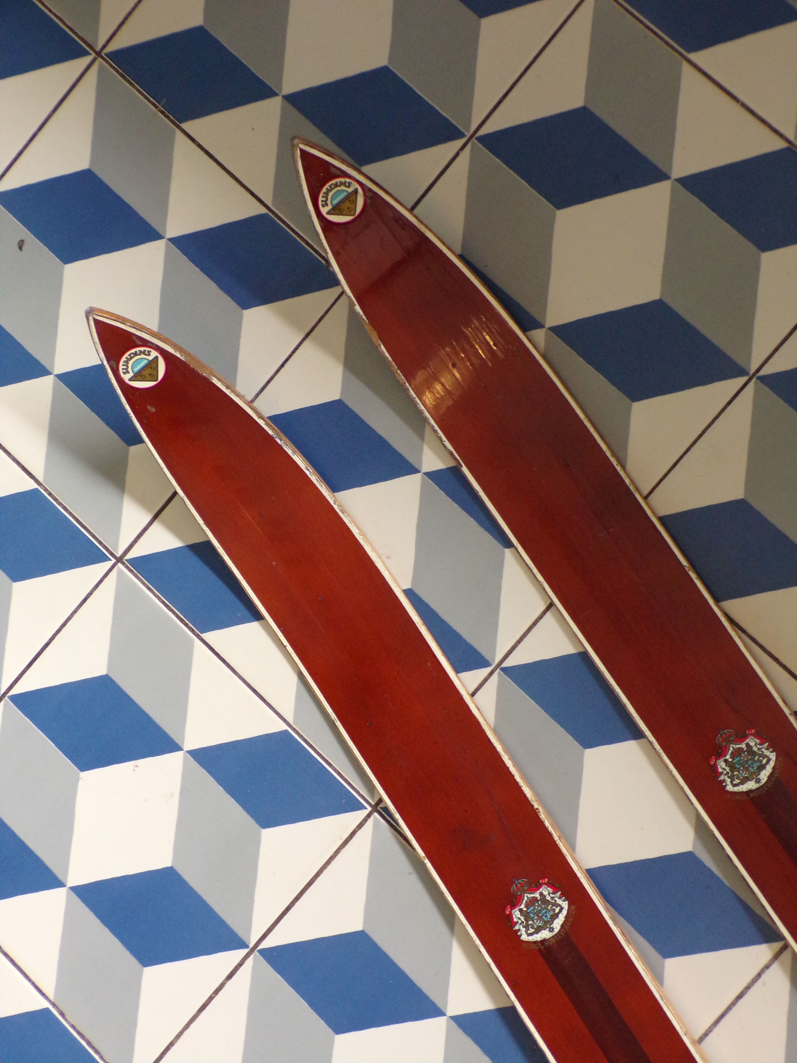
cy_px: 532
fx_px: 1995
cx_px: 398
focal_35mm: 65
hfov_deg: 22.6
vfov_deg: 29.8
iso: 400
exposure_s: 1/25
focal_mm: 11.6
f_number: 3.8
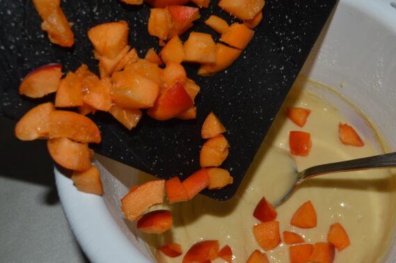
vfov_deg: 27.9
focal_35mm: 48
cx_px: 238
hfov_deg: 41.0
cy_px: 158
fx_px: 527
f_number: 8
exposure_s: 1/60
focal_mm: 26
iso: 100
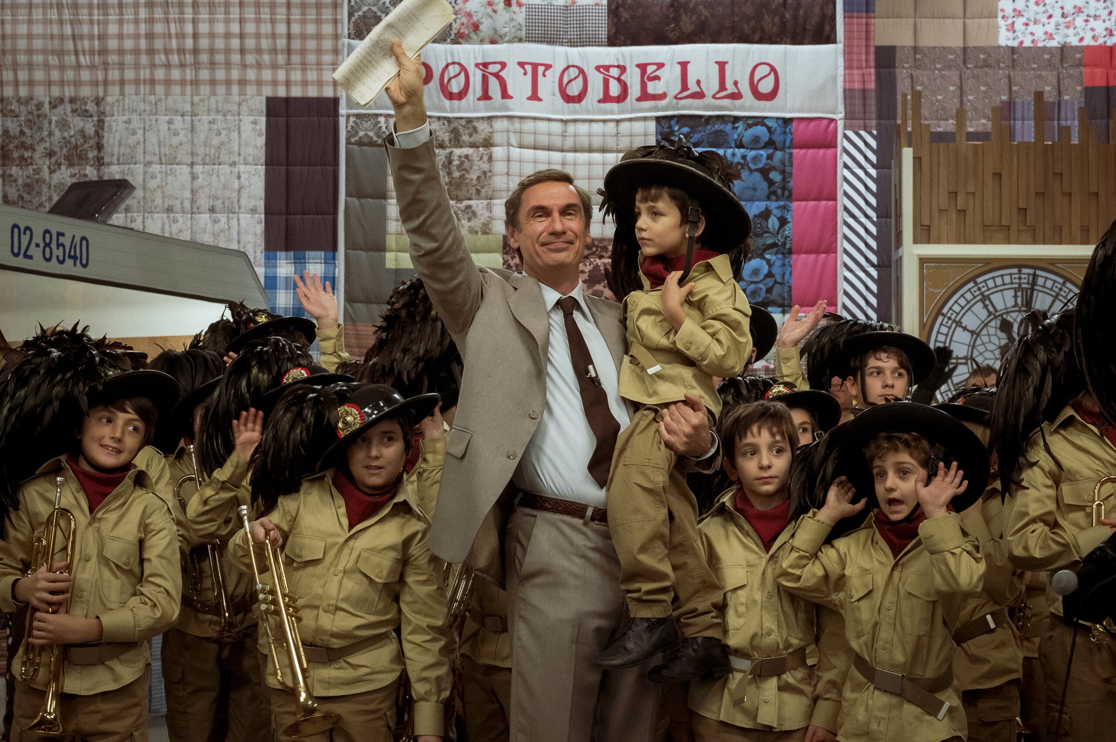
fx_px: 2014
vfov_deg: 20.9
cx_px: 558
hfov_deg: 31.0
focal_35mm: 65
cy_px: 371
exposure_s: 1/160
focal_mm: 65
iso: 6400
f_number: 10
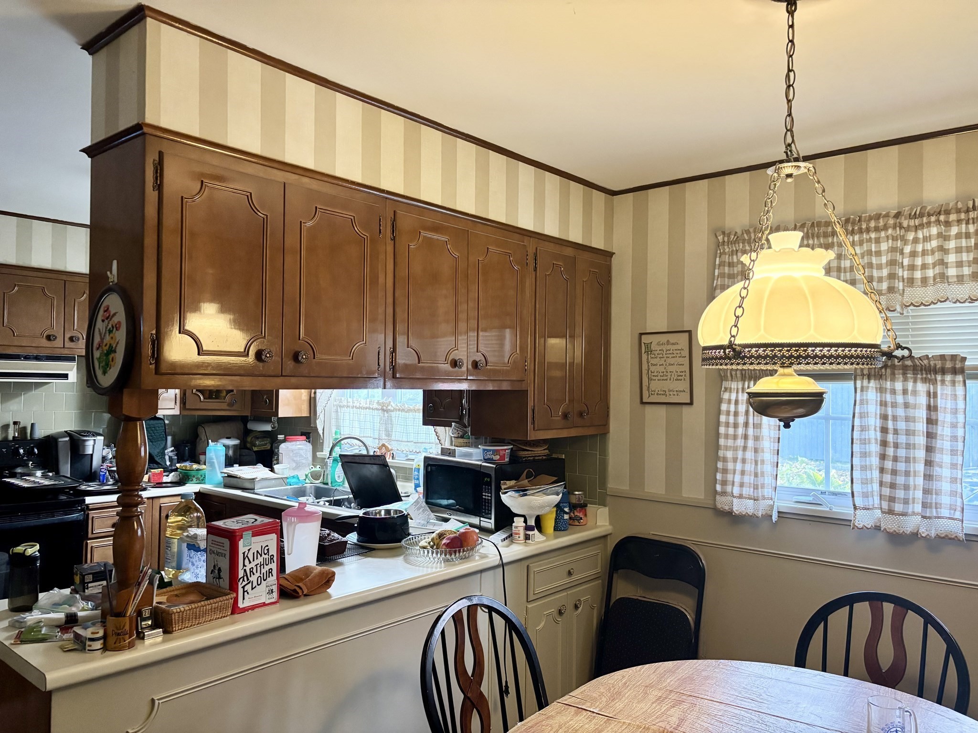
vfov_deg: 53.1
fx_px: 735
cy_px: 366
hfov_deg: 67.3
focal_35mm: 26
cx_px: 489
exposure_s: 1/60
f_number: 1.6
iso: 500
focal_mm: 5.96
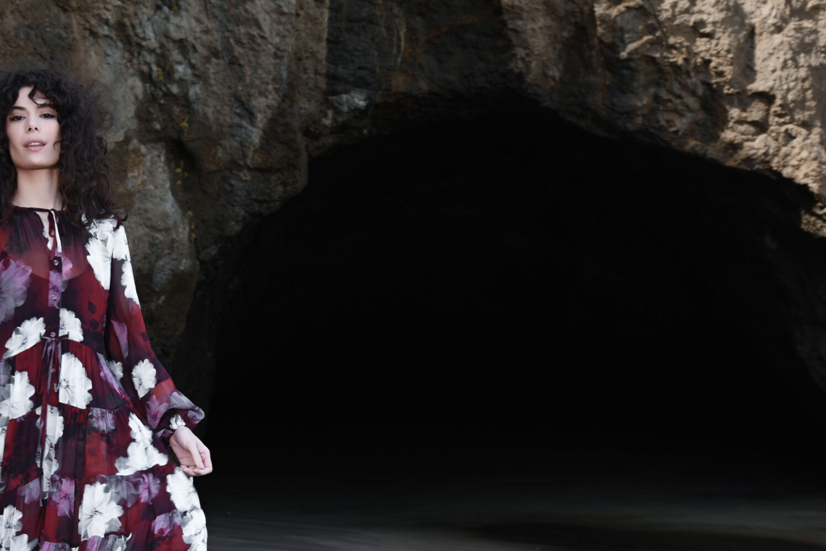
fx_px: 1882
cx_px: 195
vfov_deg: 16.6
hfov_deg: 24.5
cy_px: 425
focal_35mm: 82
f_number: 9
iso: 250
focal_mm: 48
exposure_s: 1/100
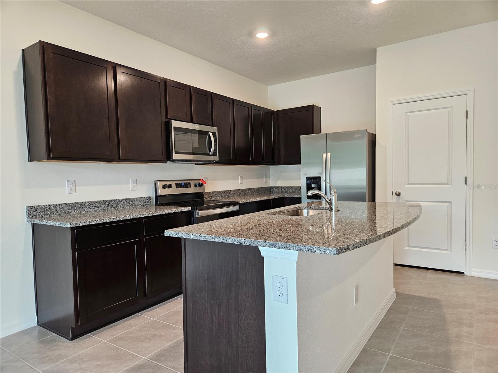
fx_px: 331
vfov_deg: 58.9
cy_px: 186
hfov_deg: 73.9
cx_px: 249
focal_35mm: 23
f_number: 1.8
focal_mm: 5.4
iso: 320
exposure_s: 1/120
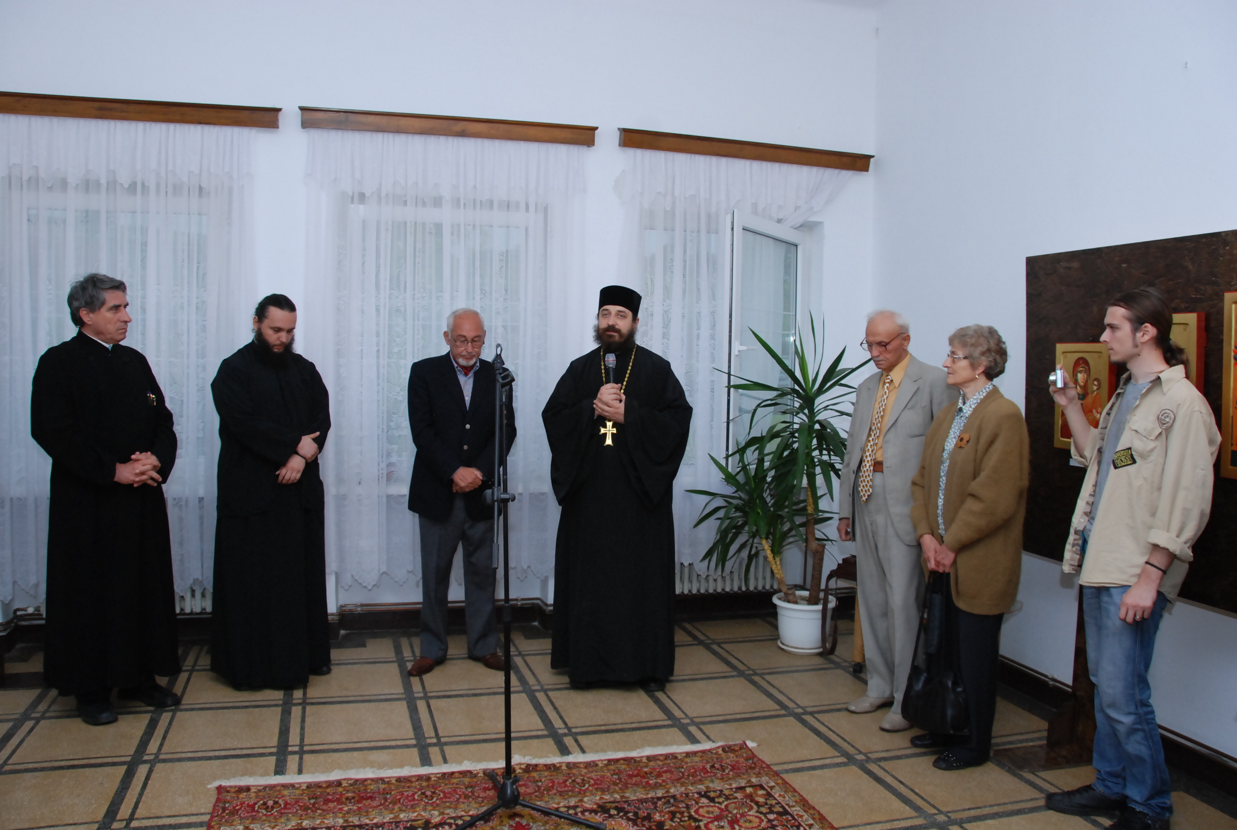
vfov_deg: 48.1
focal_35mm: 27
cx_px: 618
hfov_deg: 67.3
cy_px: 415
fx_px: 930
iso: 800
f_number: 5
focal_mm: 18
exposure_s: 1/200
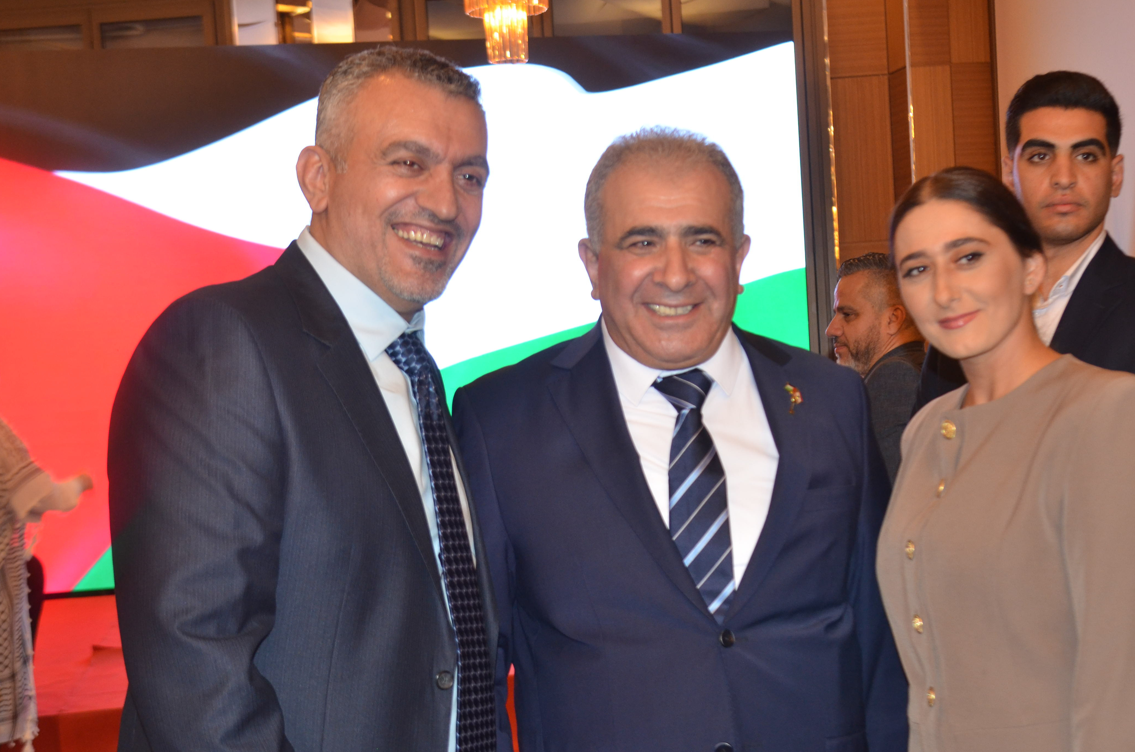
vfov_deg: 21.6
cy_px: 430
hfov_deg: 32.1
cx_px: 670
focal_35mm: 63
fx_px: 1970
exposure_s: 1/60
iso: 800
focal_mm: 35
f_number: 4
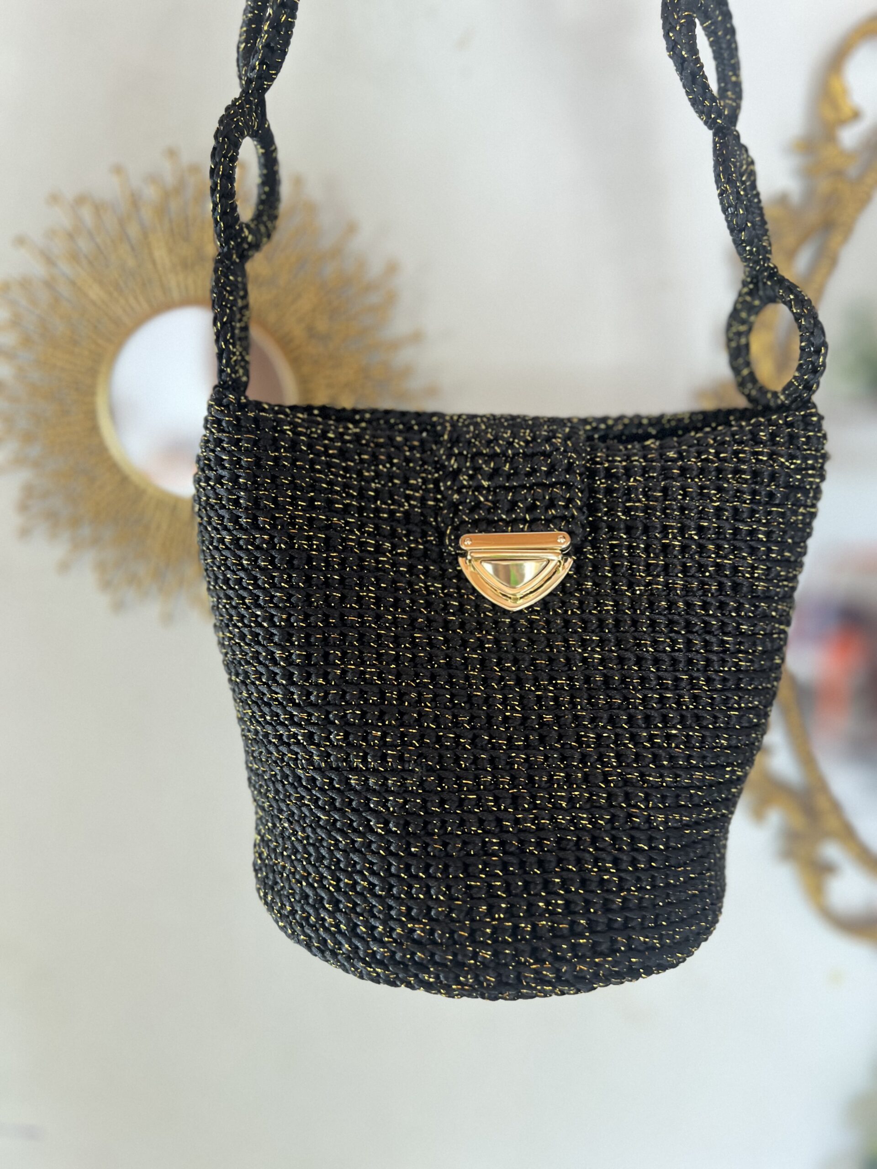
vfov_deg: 67.3
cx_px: 438
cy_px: 584
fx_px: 878
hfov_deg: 53.1
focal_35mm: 26
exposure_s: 1/57
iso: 500
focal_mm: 5.7
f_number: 1.5
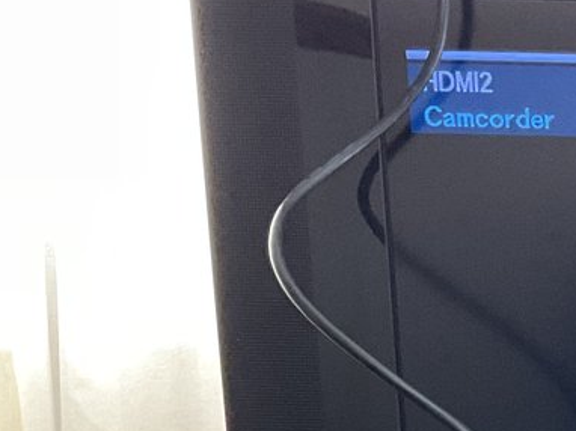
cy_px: 668
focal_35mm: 115
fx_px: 1912
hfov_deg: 15.0
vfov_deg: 12.2
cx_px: 1028
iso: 160
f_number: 1.8
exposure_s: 1/60
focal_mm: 3
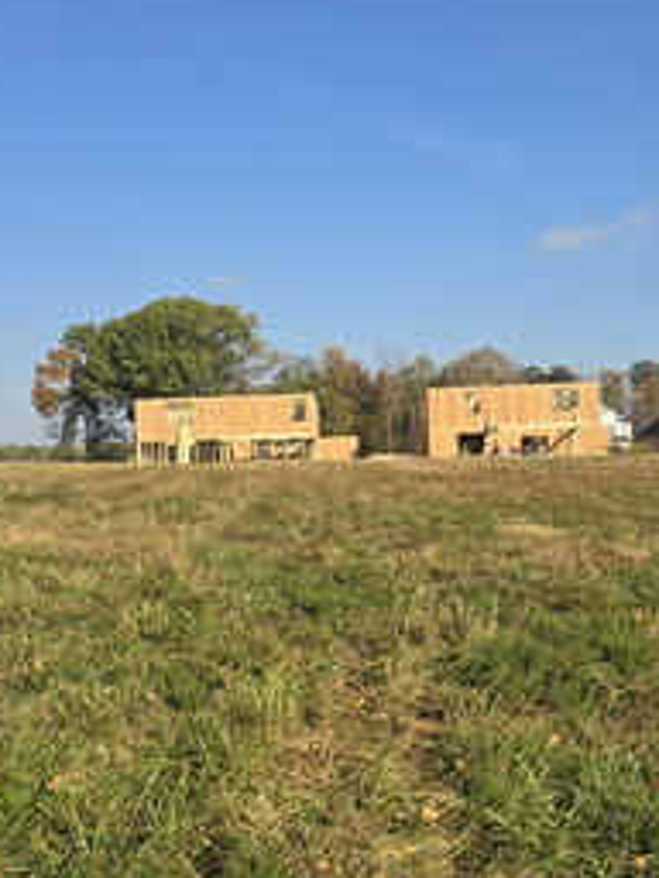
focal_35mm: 36
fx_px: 914
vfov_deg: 51.4
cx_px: 415
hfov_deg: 39.4
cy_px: 436
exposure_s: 1/682
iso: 12
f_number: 1.7
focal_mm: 6.3
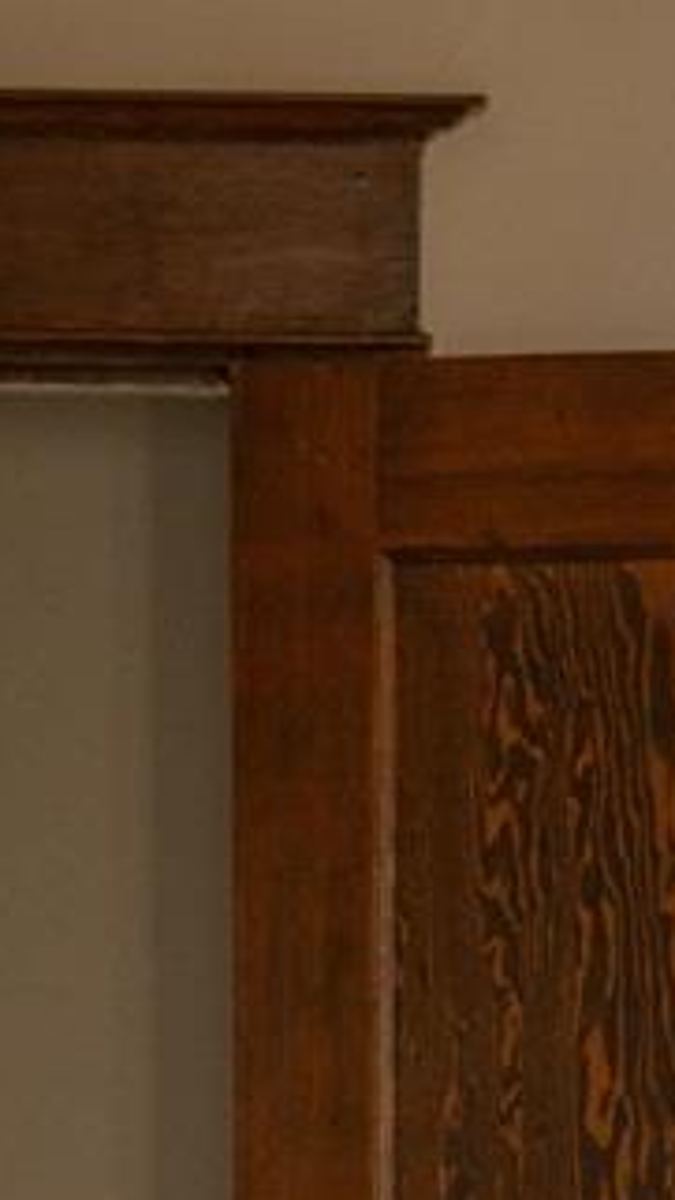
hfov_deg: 3.2
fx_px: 11938
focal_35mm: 375
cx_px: 701
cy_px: 1841
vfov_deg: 5.7
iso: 200
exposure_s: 1/200
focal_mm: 50
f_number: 1.4
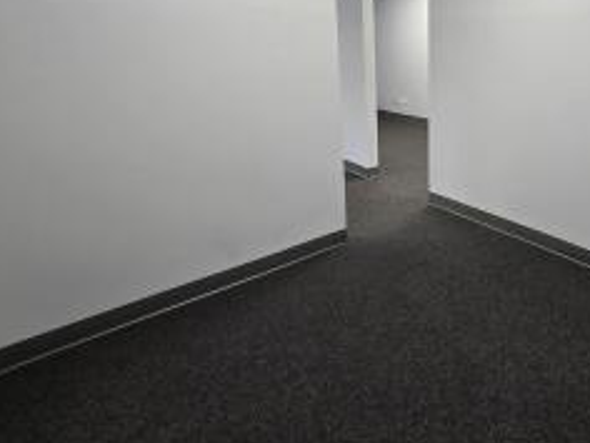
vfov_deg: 58.3
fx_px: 375
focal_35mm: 22
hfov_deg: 70.8
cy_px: 118
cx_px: 448
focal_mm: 2.2
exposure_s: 1/60
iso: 160
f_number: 2.2
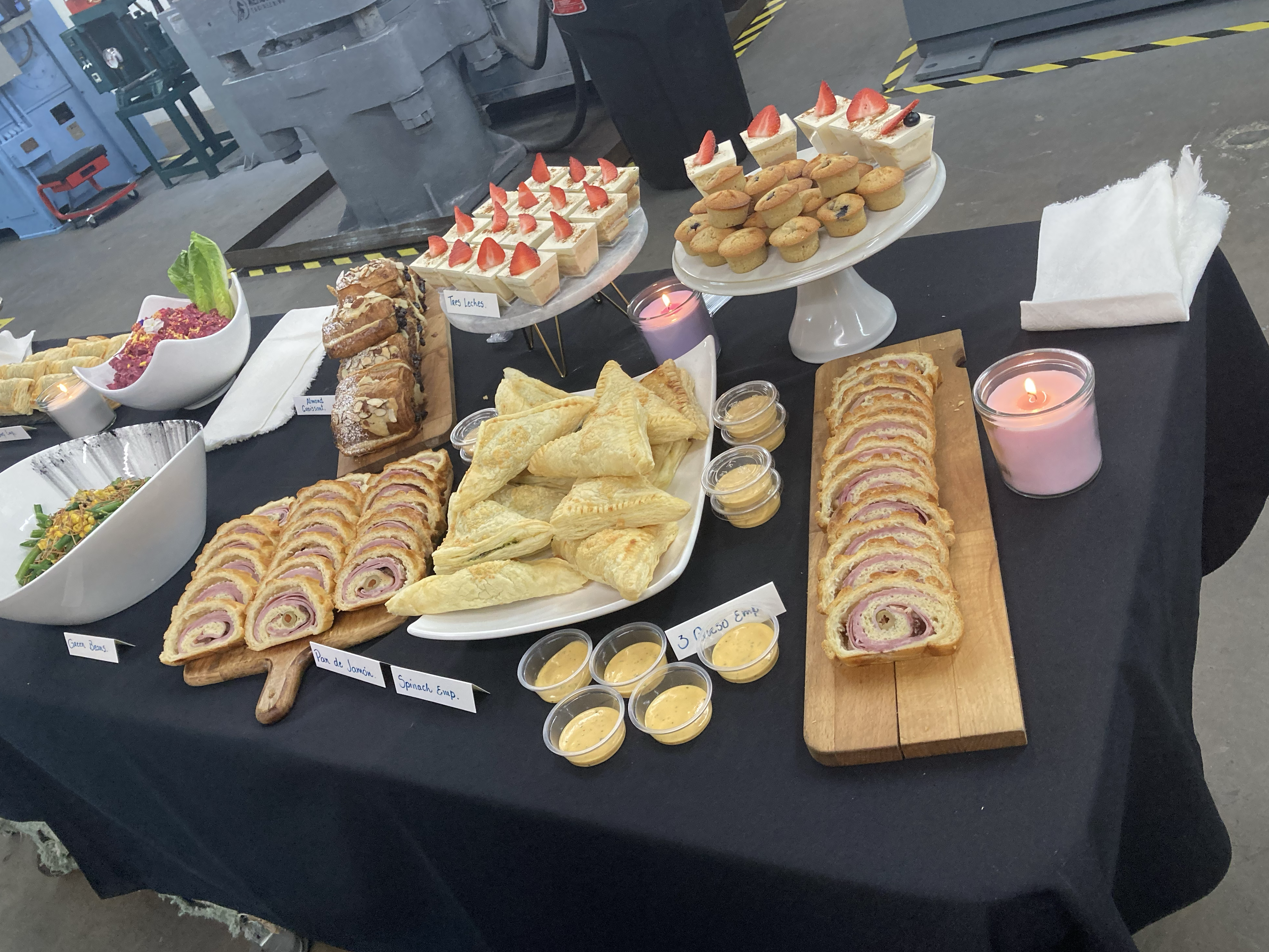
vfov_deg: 48.2
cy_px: 479
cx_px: 649
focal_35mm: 29
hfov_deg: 61.7
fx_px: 1063
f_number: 1.8
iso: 160
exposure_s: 1/60
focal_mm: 3.99
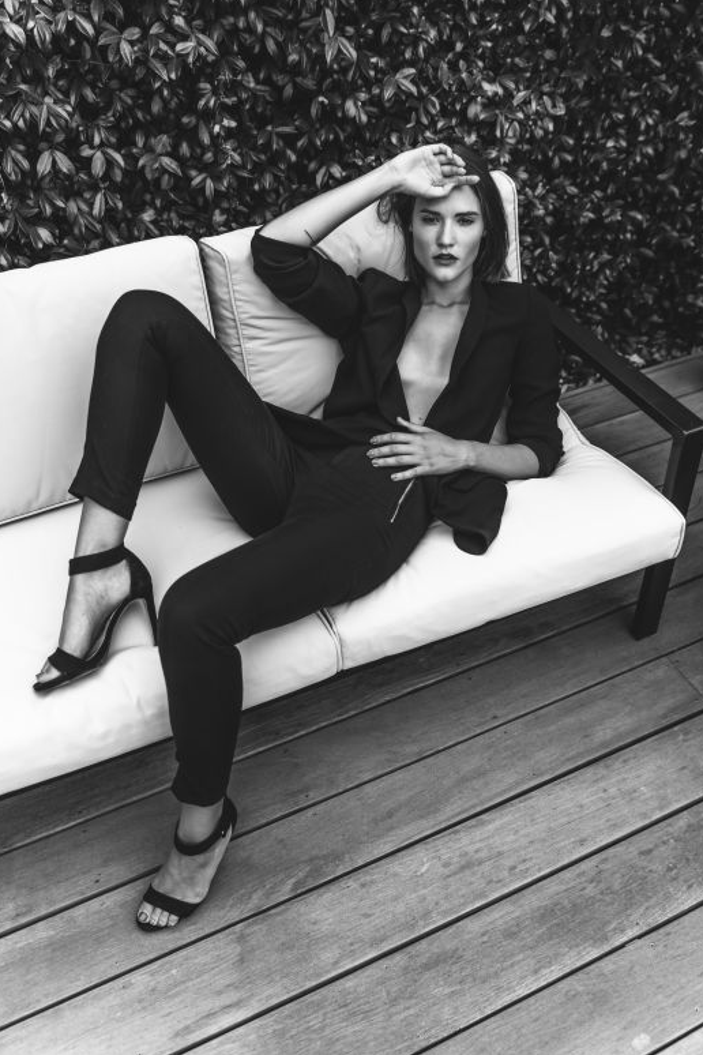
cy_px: 515
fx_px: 908
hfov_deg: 42.3
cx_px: 354
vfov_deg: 60.3
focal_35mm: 31
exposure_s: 1/250
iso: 100
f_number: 3.2
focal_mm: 30
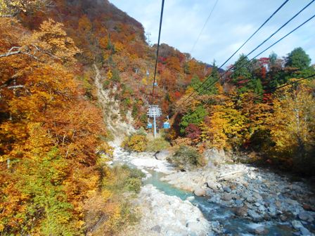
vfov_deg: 53.1
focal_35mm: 26
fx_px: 237
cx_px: 158
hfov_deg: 67.3
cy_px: 118
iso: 80
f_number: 3.2
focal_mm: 4.6
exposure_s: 1/400
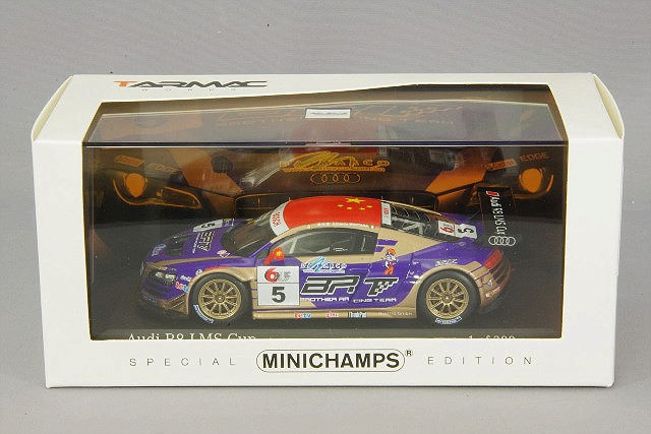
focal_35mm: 112
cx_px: 326
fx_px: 2026
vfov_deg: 12.2
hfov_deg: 18.3
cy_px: 217
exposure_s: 1/1.25
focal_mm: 75
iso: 400
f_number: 32
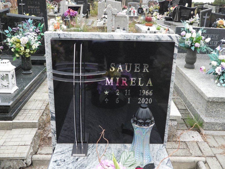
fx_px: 227
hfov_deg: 52.6
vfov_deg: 40.7
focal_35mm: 35
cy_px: 84
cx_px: 112
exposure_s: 1/160
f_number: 3.2
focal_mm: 6.3
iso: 100
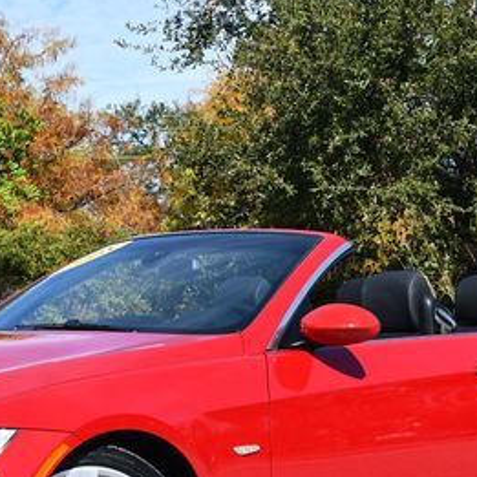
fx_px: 1886
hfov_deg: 14.4
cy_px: 322
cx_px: 183
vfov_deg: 14.4
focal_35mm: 121
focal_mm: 29
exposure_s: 1/250
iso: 100
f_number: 8
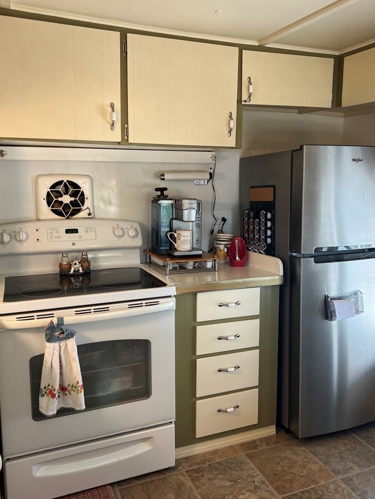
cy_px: 240
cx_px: 196
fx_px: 433
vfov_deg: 59.9
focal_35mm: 30
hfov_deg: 46.8
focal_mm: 5.7
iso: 64
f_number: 1.5
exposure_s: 1/60
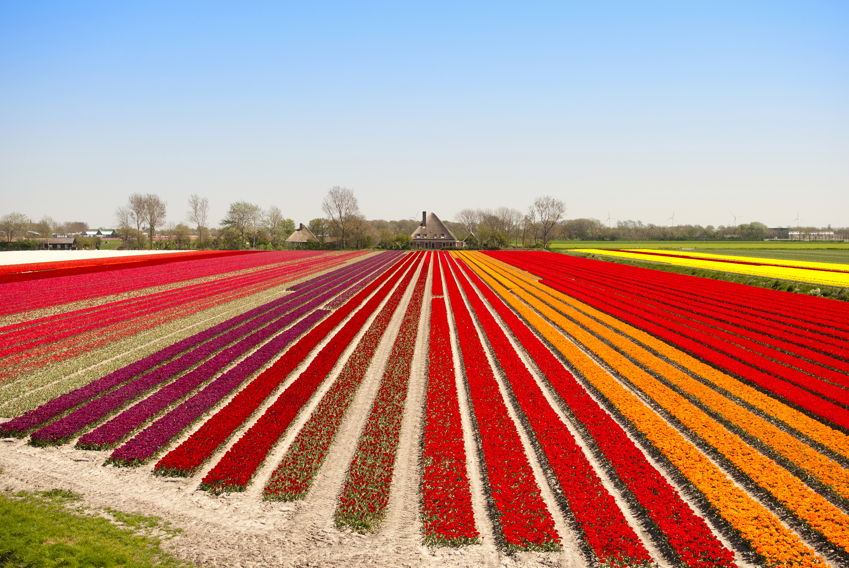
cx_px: 425
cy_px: 280
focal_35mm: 54
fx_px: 1263
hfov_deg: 37.1
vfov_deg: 25.3
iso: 200
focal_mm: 35
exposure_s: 1/4000
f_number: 3.2
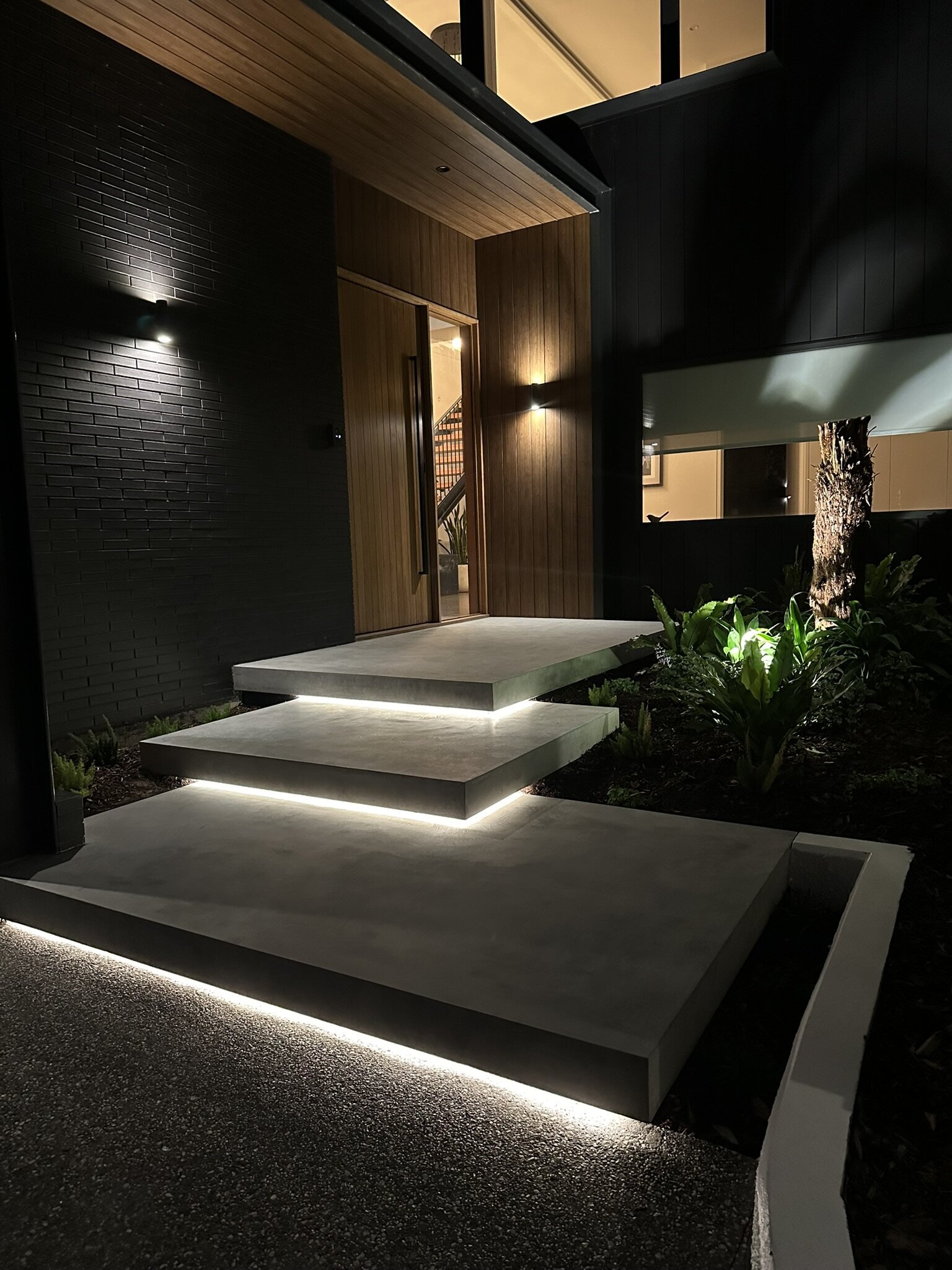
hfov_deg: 56.8
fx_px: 880
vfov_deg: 71.6
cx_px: 476
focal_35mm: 24
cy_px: 635
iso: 800
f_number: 1.78
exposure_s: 1/25
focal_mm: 6.86
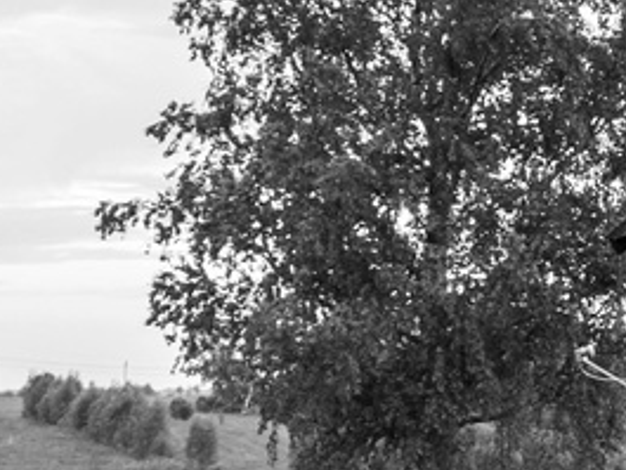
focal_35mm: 137
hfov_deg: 12.3
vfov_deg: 10.8
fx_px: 2479
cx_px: 1354
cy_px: 261
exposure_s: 1/30
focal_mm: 18
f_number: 6.4
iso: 400
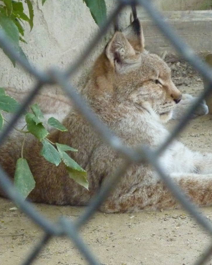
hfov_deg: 6.5
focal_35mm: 238
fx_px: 1867
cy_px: 119
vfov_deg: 8.1
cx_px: 108
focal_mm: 22.5
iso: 800
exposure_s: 1/60
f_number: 4.5
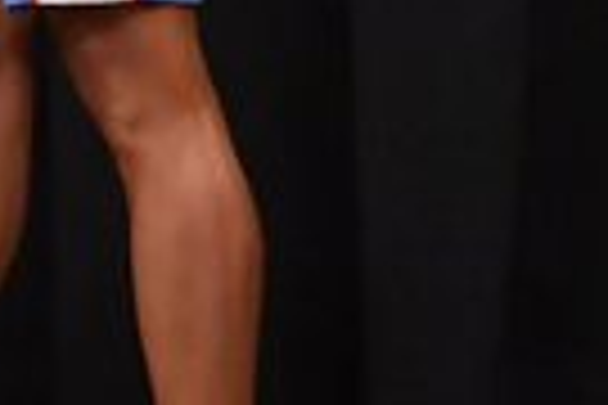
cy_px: -446
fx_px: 24707
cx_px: -565
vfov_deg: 0.9
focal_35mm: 1463
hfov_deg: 1.4
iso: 6400
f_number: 5.6
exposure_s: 1/400
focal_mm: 170
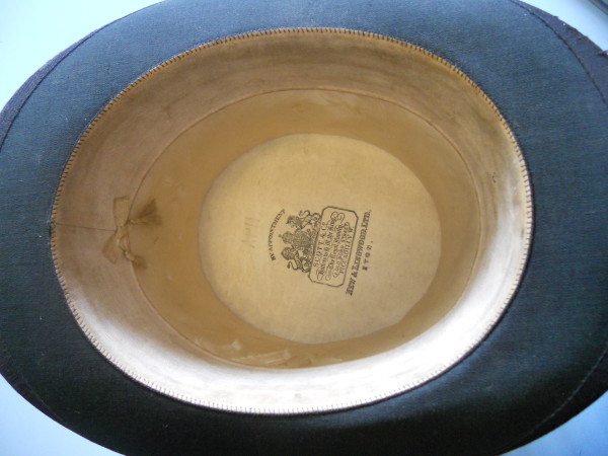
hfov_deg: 65.3
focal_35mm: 27
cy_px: 228
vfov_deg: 51.4
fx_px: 474
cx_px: 304
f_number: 3.2
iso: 400
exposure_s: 1/10
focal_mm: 4.9
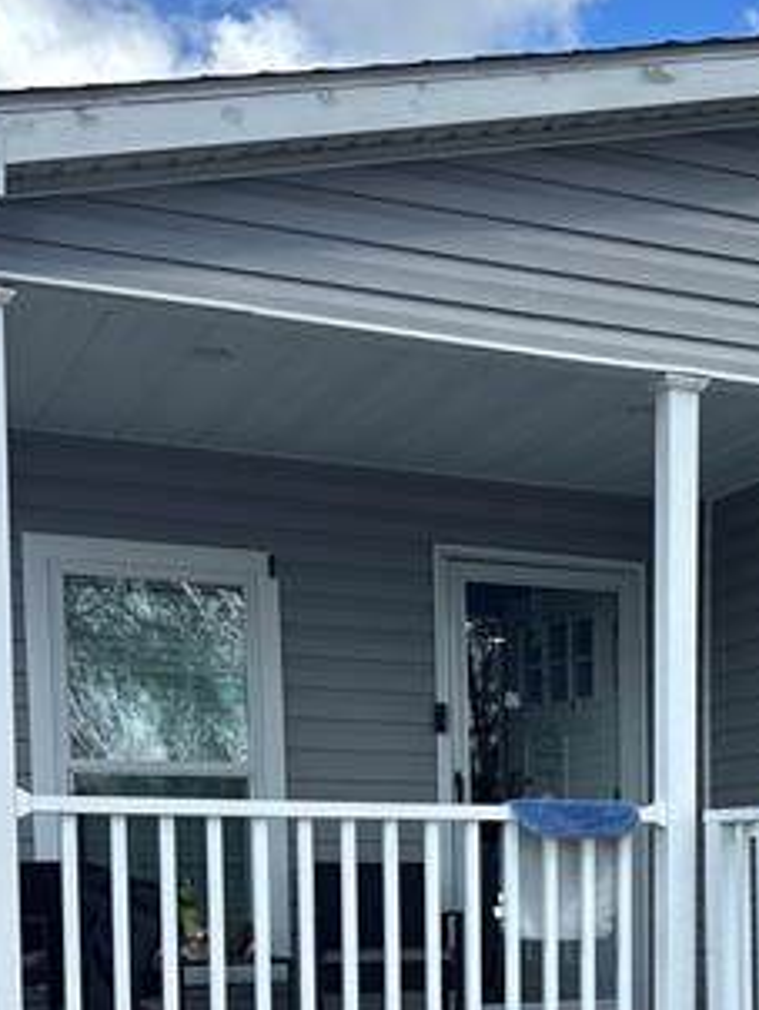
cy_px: 987
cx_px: 702
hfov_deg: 23.3
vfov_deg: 29.7
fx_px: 1781
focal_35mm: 61
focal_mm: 6.86
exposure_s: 1/2299
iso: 80
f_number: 1.78
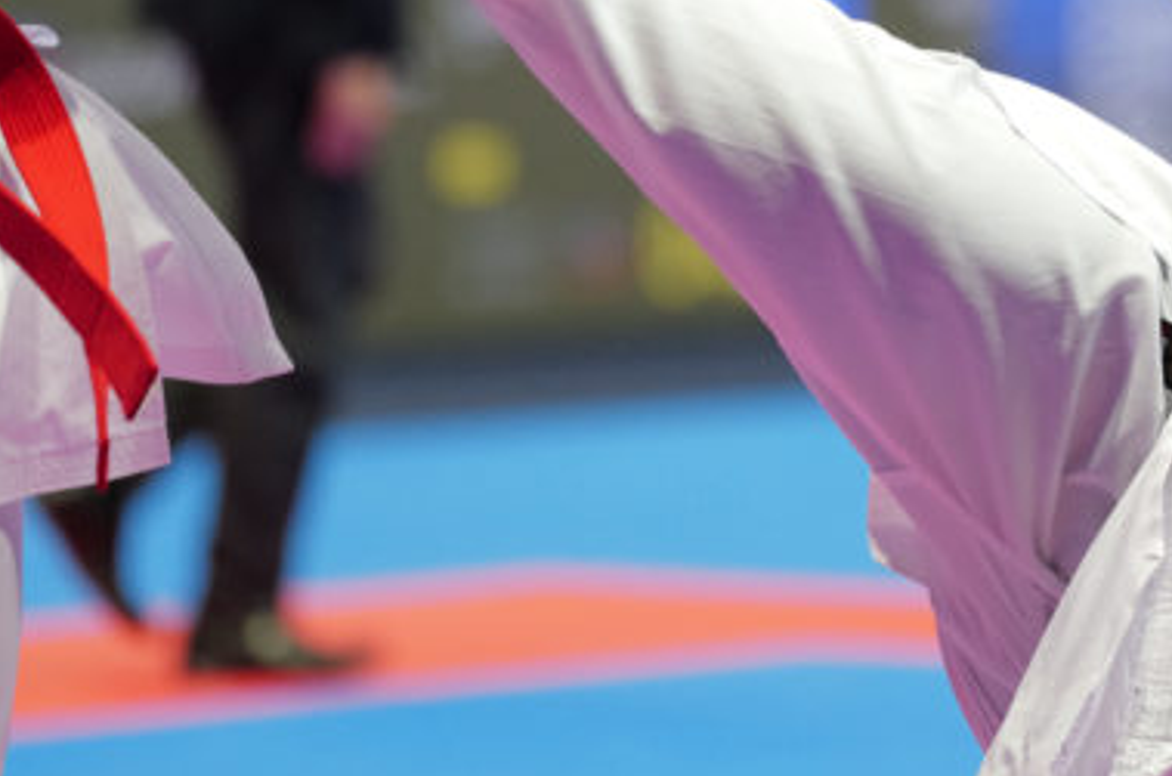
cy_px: 54
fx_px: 17576
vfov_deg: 2.5
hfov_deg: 3.8
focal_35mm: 541
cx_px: 782
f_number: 2.8
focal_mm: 200
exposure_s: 1/1000
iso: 2500
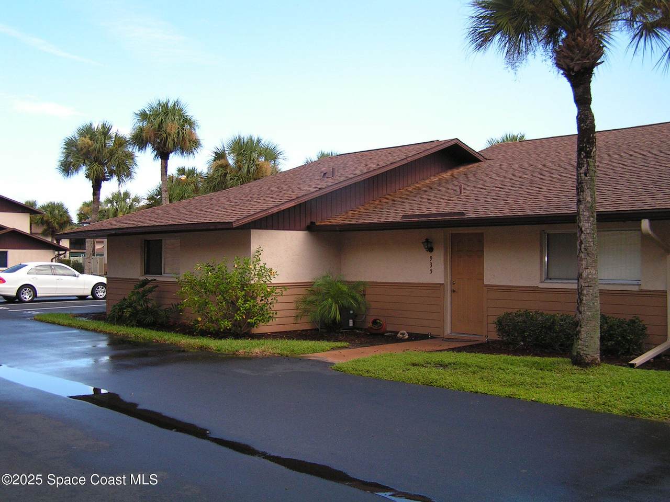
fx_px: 735
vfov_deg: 37.7
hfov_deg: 49.0
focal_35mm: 38
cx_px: 335
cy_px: 251
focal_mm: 6.3
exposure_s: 1/400
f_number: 2.8
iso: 80
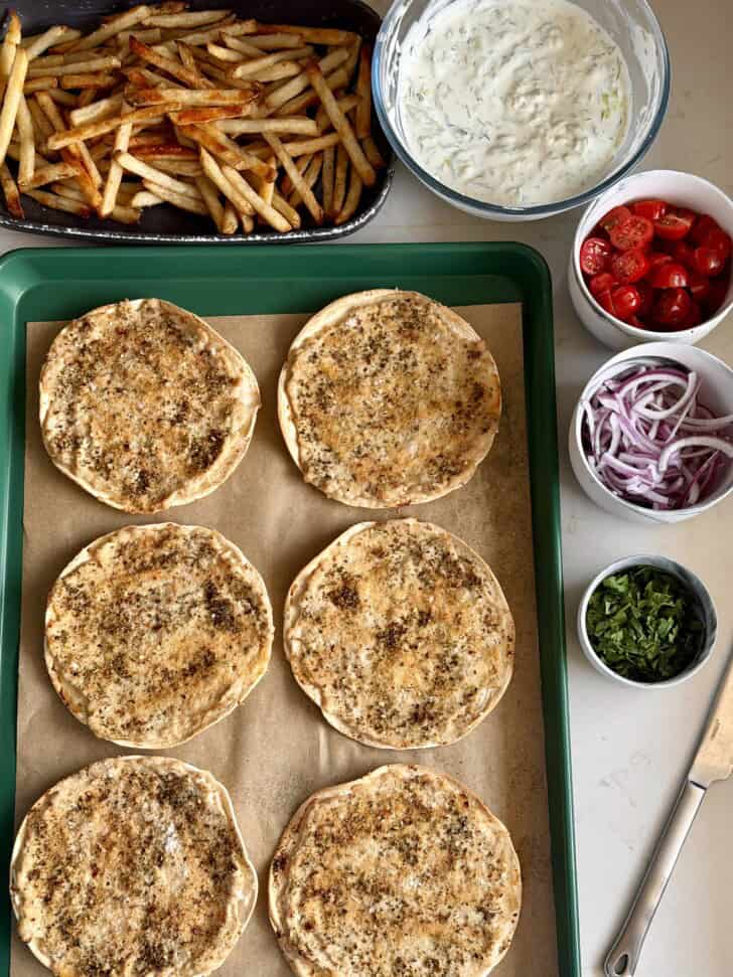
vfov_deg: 39.7
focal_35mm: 48
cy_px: 488
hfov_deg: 30.3
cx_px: 366
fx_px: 1356
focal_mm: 6.8
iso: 100
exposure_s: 1/76
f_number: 1.8
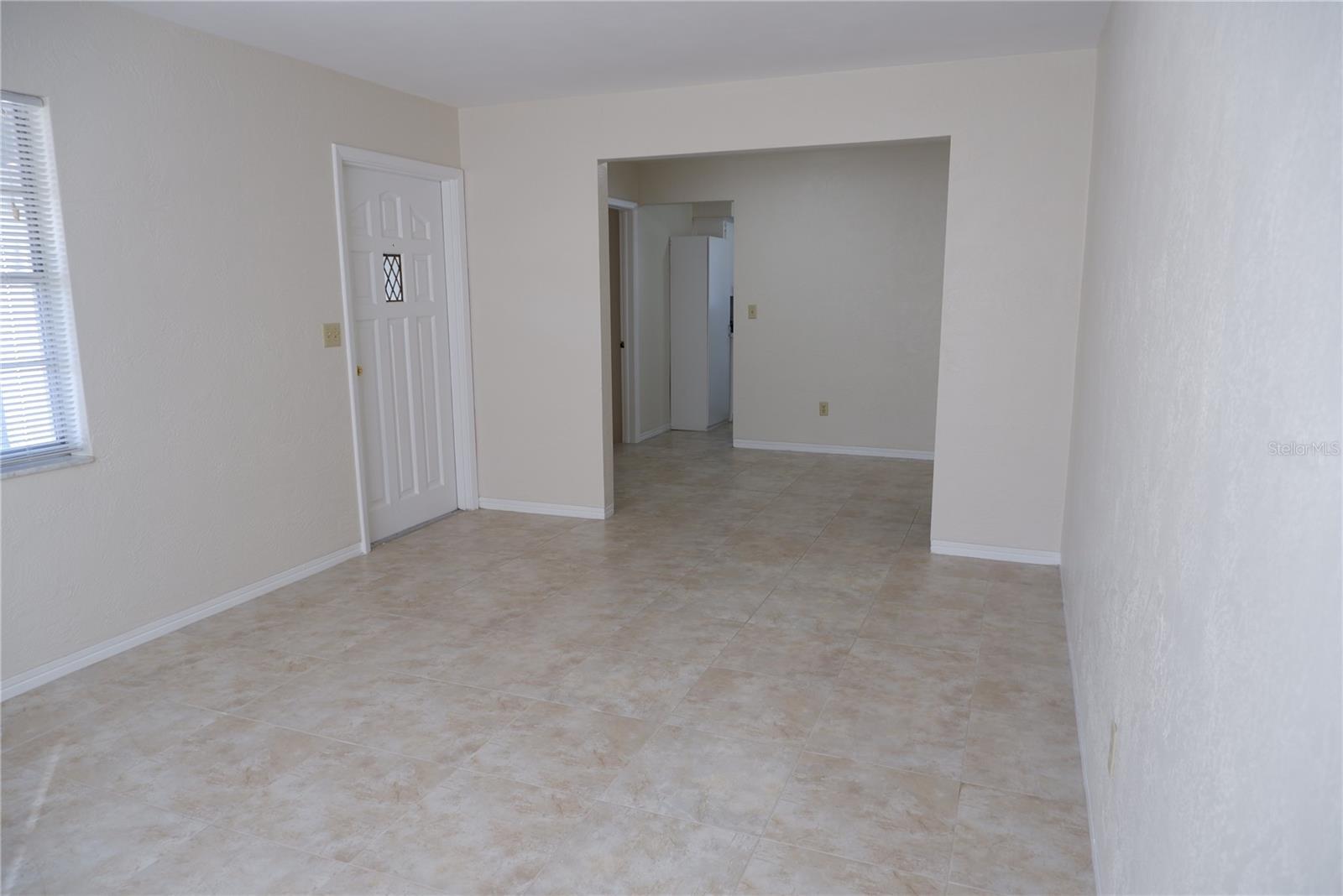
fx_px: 858
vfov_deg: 55.1
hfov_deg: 76.1
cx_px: 672
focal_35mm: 23
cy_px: 448
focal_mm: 15
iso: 200
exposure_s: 1/45
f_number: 3.5
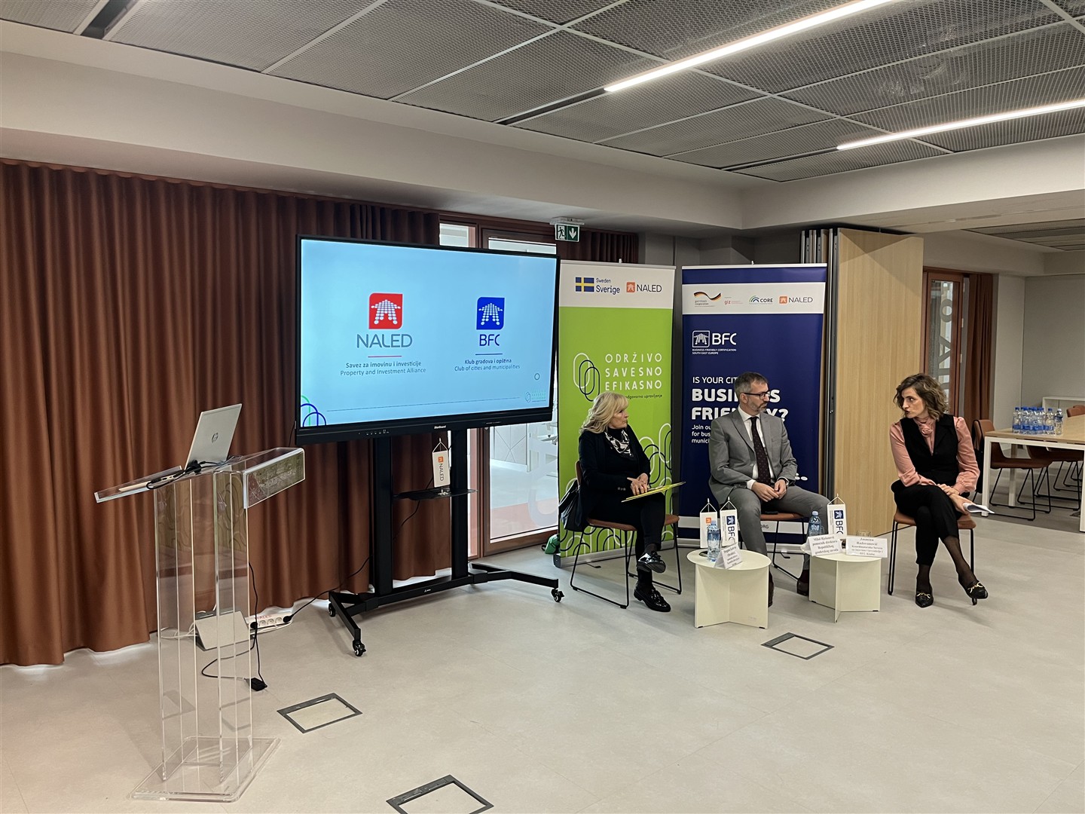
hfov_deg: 67.3
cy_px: 407
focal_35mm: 26
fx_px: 815
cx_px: 542
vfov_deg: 53.1
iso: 125
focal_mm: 5.1
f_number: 1.6
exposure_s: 1/89
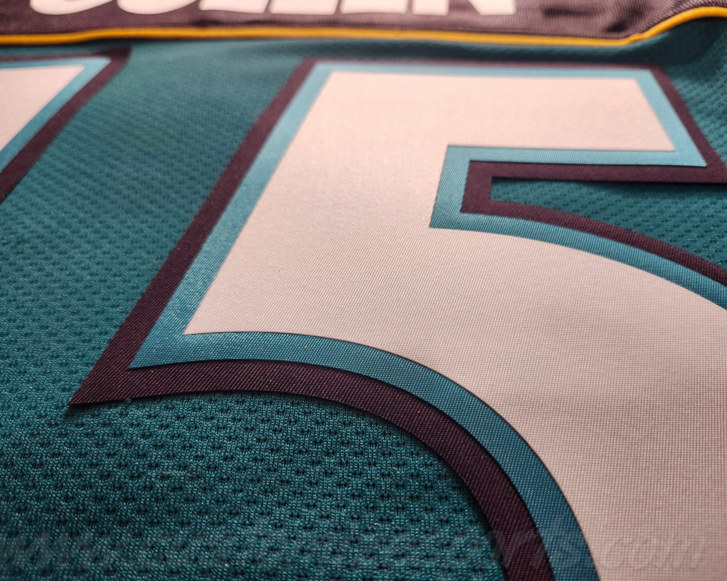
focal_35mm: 24
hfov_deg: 70.2
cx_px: 381
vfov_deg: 58.8
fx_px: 516
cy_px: 290
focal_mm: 5.54
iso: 100
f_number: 1.8
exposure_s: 1/120
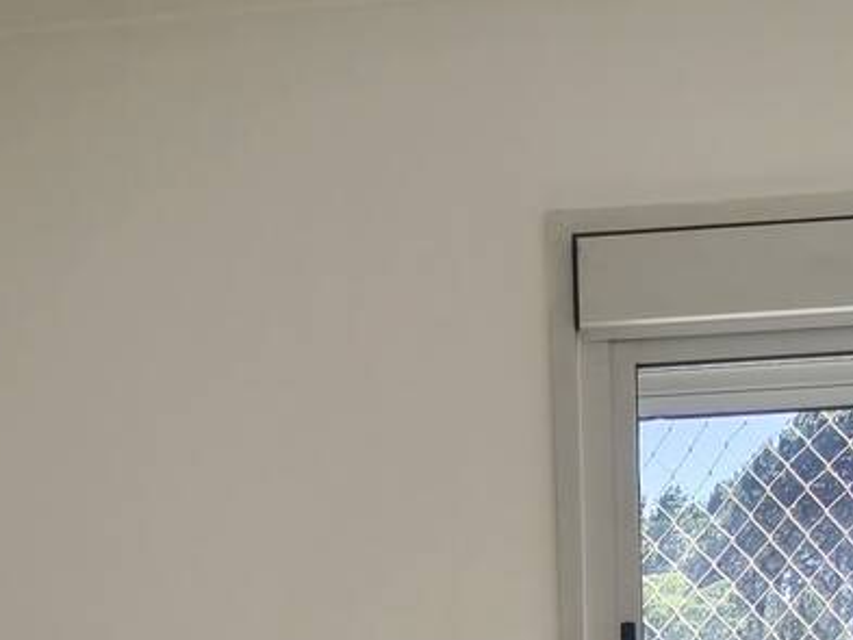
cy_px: 874
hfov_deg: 34.9
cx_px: 486
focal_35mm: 55
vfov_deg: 23.0
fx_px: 1356
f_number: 2.2
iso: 50
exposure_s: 1/141
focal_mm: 1.91
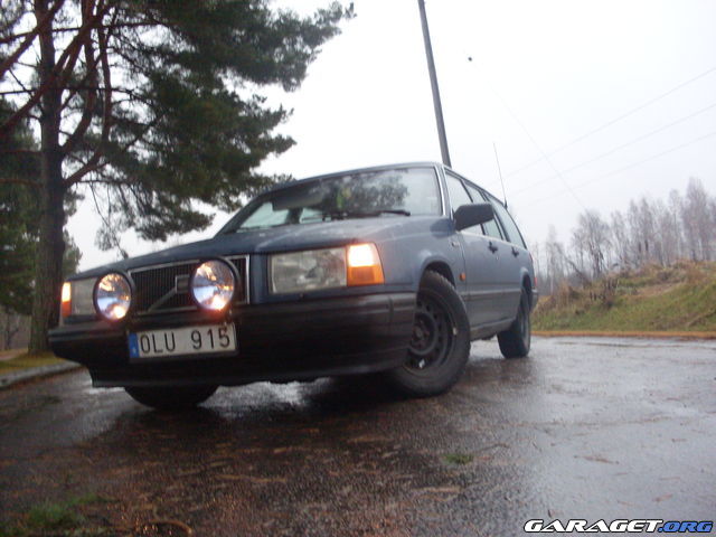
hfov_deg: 49.0
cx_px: 358
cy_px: 268
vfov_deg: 37.7
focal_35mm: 38
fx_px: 786
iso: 200
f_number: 2.8
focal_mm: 6.3
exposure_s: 1/20
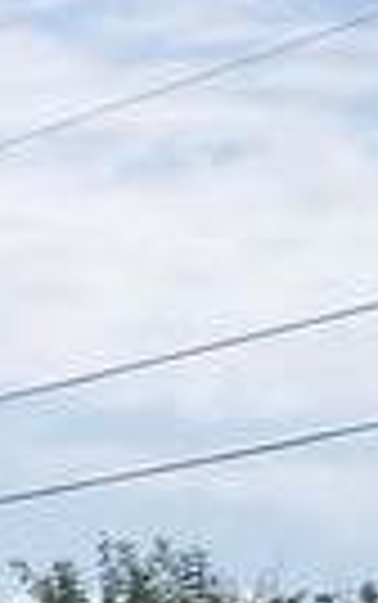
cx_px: 2192
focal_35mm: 283
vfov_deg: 7.3
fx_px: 4655
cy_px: 778
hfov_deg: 3.9
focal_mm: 5.1
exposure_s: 1/250
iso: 64
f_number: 8.6
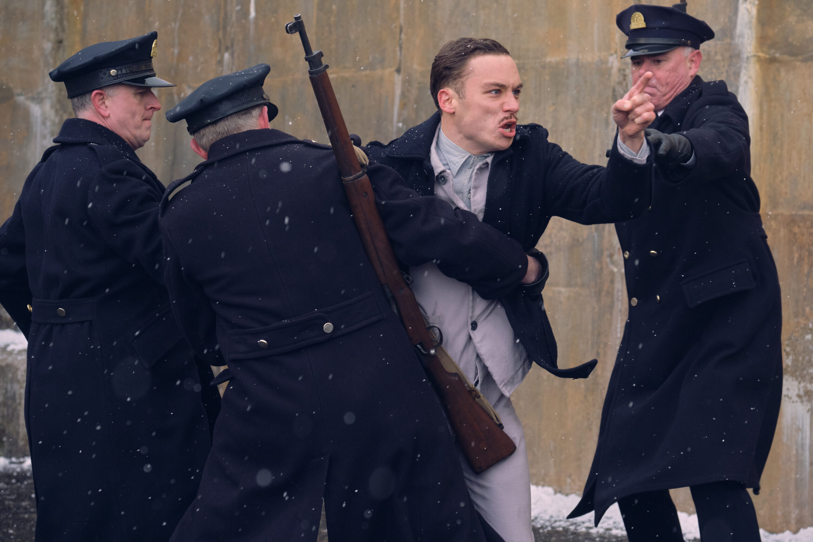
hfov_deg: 17.6
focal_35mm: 116
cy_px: 271
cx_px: 406
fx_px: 2620
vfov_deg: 11.8
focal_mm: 77.3
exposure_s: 1/800
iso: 1600
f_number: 4.5
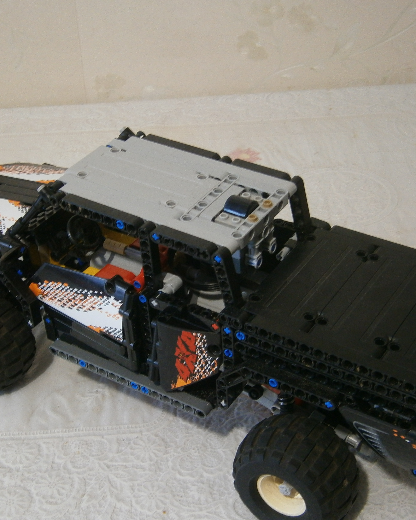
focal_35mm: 60
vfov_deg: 31.4
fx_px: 923
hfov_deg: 25.4
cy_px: 281
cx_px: 195
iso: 125
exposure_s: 1/4
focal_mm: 6.4
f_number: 3.1
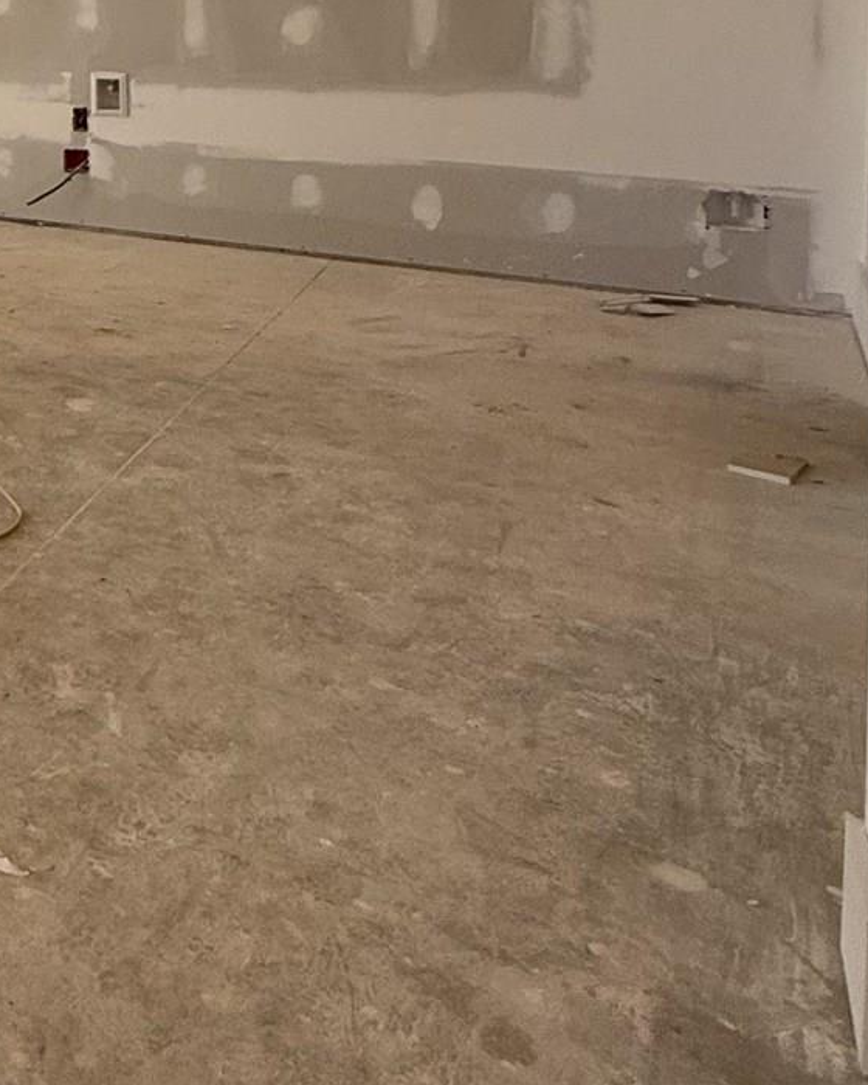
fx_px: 1445
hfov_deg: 25.7
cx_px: -405
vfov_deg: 36.8
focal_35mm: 45
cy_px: -5
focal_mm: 2.22
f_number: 2.2
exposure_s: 1/99
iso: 100
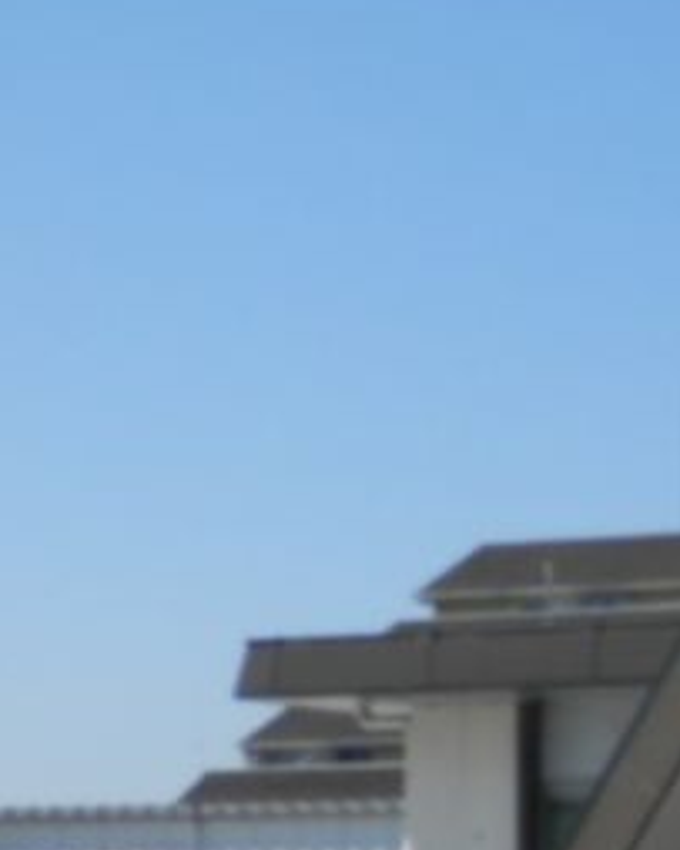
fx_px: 3096
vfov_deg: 15.2
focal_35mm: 123
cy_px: 960
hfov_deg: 11.6
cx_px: 1223
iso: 80
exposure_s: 1/125
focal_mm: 7.3
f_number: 10.4
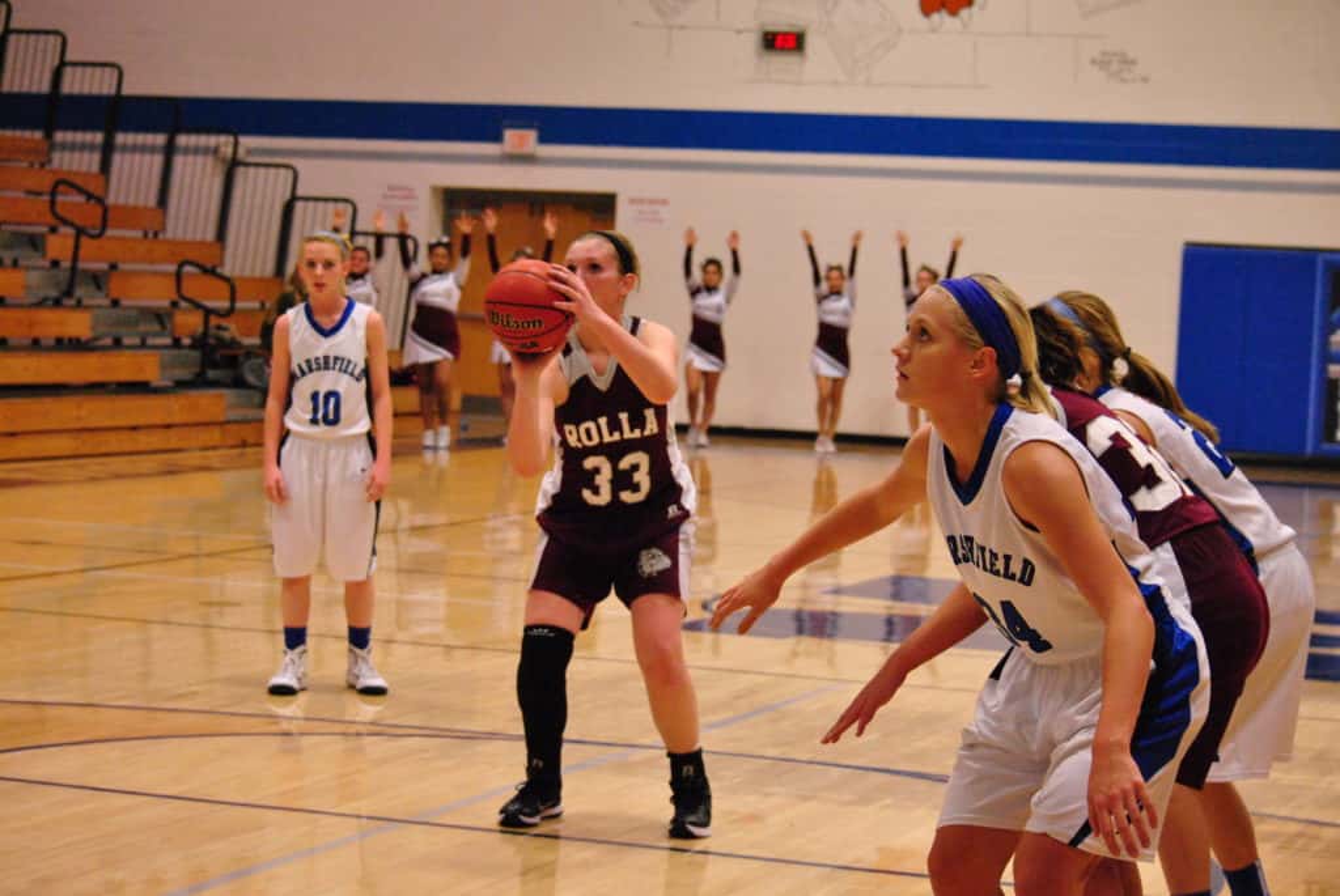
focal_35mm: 93
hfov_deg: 21.9
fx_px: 3465
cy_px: 448
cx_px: 670
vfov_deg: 14.7
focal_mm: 62
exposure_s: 1/200
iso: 1600
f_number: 4.5
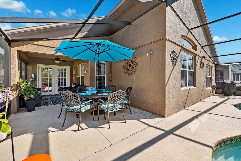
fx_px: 94
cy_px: 80
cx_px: 120
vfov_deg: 81.2
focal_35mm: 14
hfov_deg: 104.3
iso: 100
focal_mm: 14
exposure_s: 1/125
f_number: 8
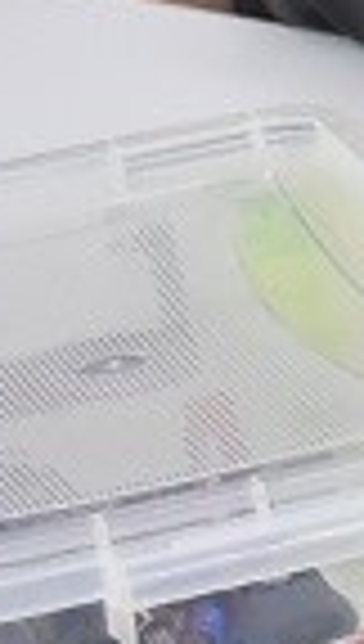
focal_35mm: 444
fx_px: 7587
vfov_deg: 4.8
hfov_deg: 2.4
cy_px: -104
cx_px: 3020
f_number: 5
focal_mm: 27
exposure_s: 1/100
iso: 800
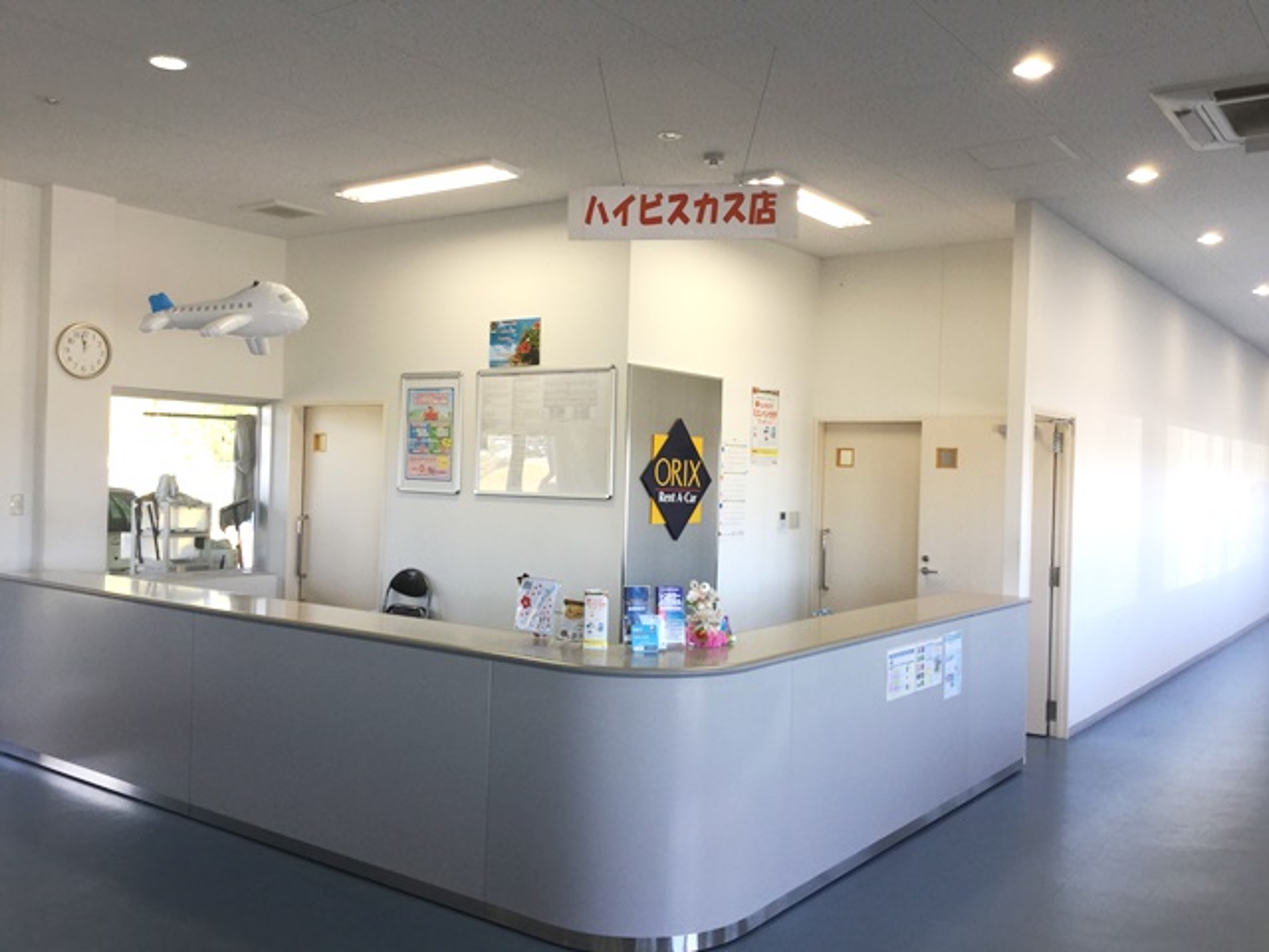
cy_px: 476
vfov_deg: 45.4
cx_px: 634
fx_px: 1136
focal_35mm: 31
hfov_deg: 58.4
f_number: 2.4
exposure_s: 1/60
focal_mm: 3.3
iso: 25
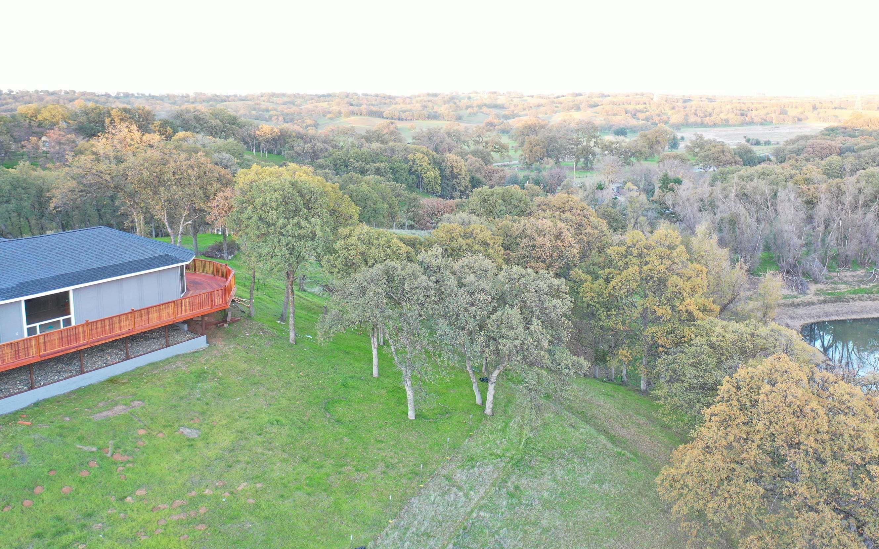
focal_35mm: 33
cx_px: 503
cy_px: 227
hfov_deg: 57.9
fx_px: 790
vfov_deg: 38.2
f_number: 2.8
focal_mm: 10.26
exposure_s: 1/30
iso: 120
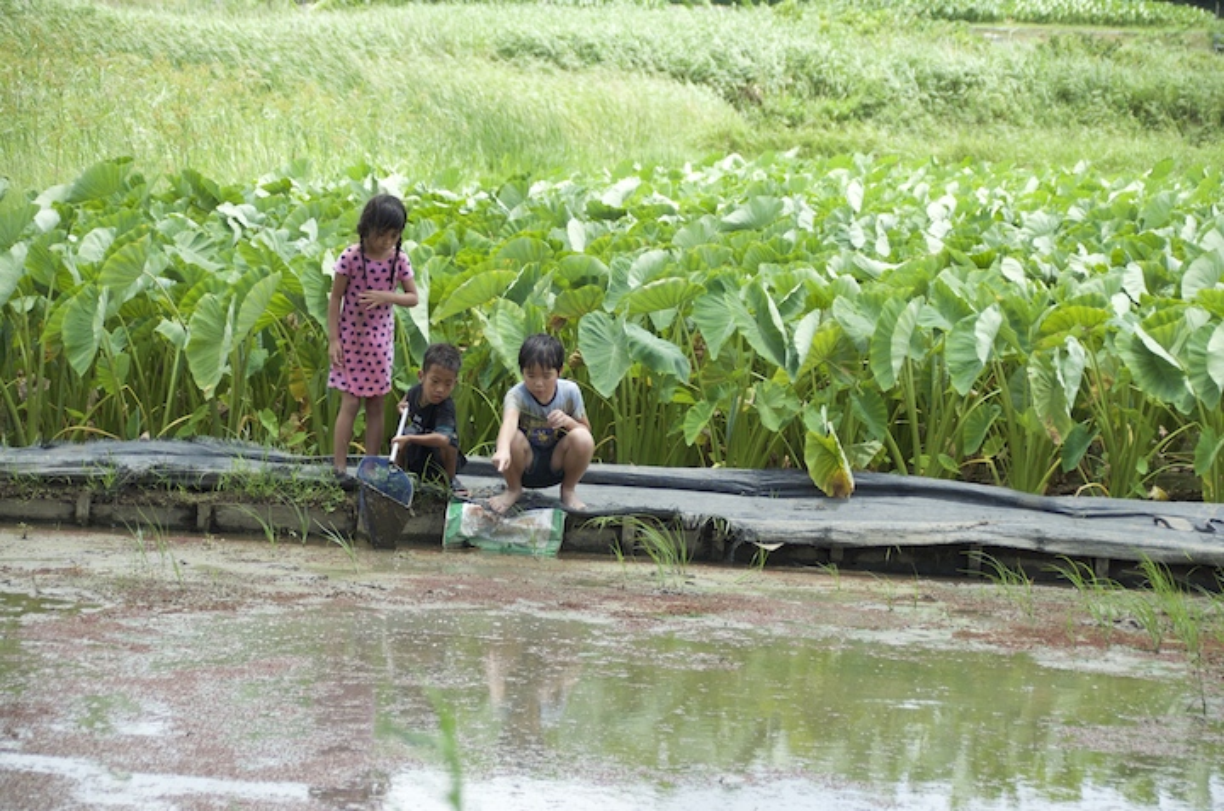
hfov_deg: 14.0
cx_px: 612
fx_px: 4988
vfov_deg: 9.3
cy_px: 406
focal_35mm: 147
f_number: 6.3
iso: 800
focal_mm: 98
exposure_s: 1/1250
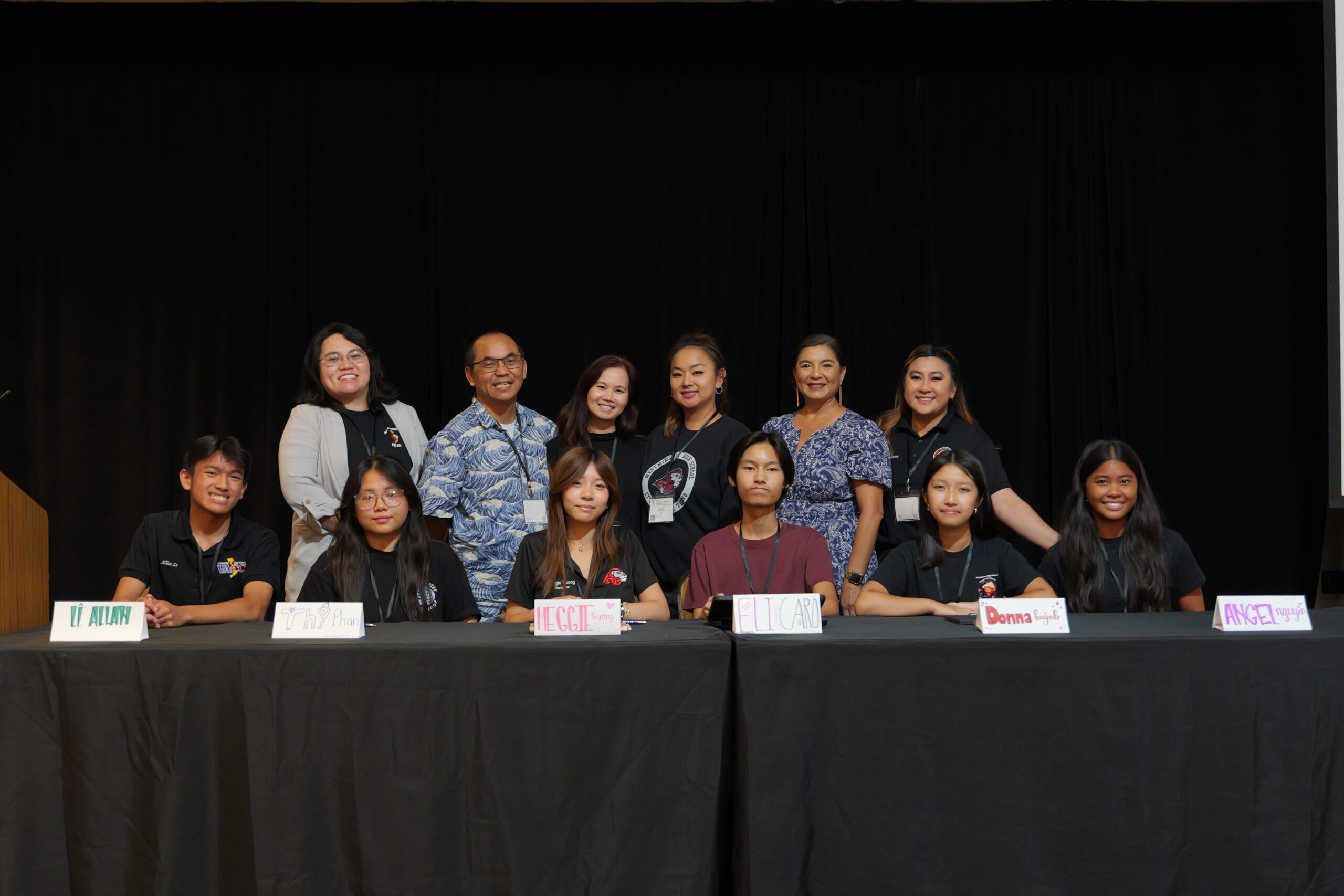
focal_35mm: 43
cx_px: 672
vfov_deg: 31.2
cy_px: 448
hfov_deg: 45.4
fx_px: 1605
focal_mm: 43
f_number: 2.8
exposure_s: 1/125
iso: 1600
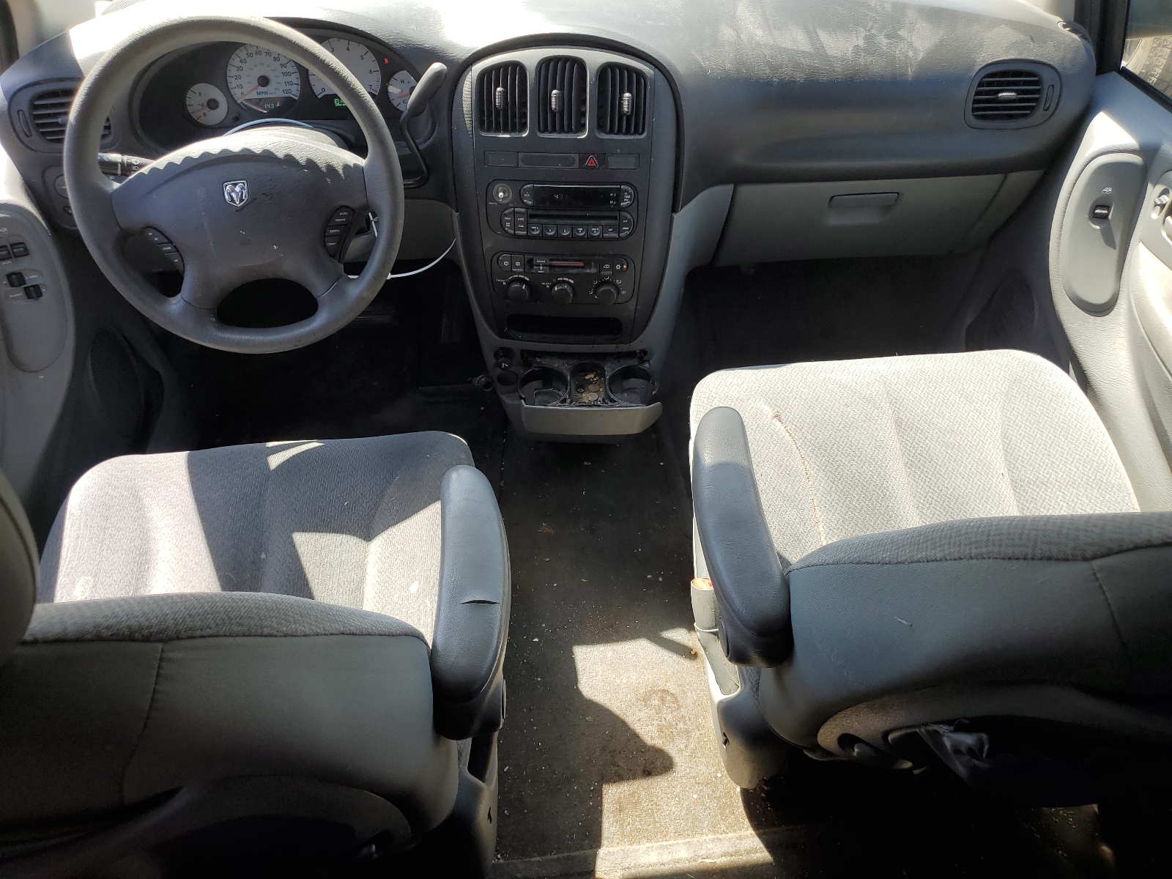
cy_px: 440
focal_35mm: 26
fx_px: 880
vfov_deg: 53.1
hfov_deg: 67.3
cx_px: 586
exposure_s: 1/385
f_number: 1.5
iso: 50
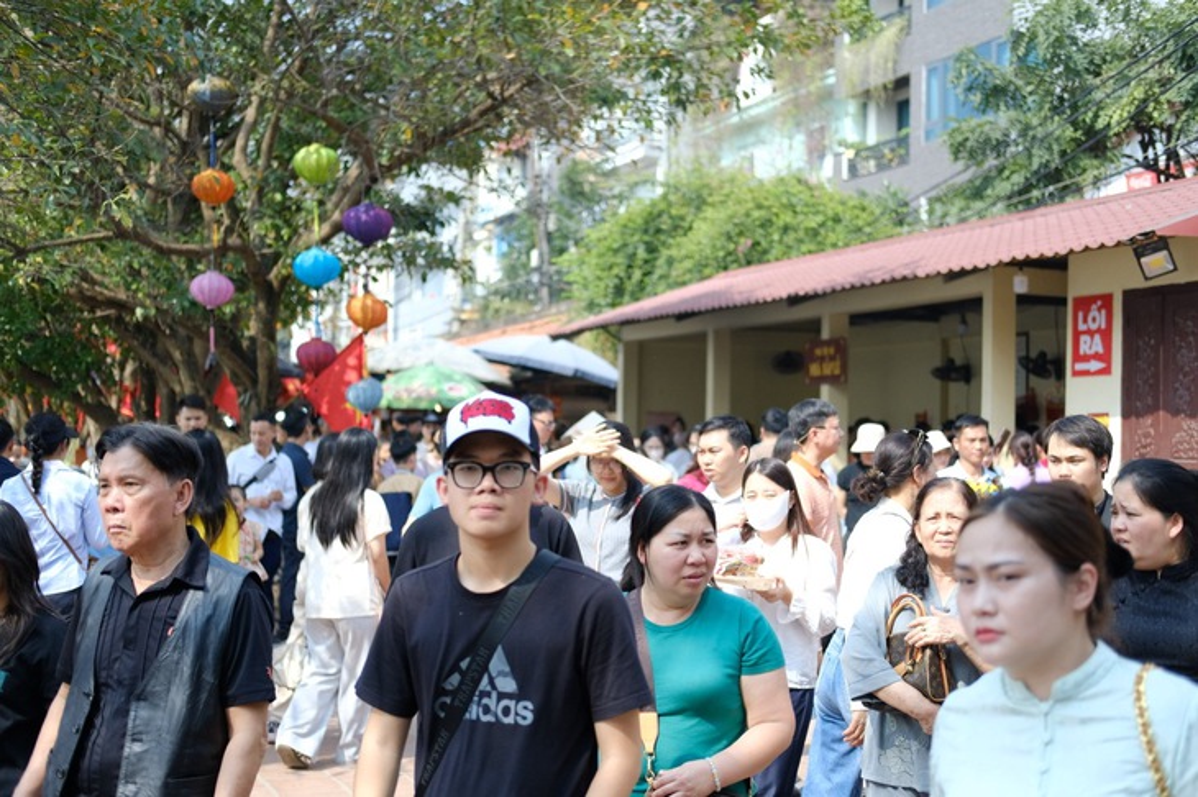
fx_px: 1763
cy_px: 398
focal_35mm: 53
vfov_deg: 25.5
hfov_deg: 37.5
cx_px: 599
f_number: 2
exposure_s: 1/8000
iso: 800
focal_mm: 35
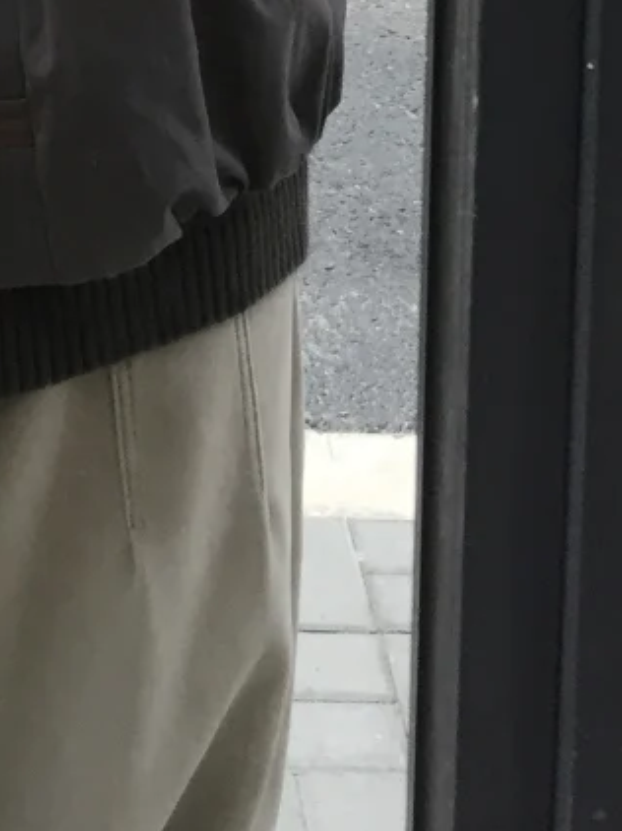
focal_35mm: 99
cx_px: -89
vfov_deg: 17.4
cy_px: -492
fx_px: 2374
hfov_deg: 14.5
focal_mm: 4.15
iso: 40
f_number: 2.2
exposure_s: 1/33
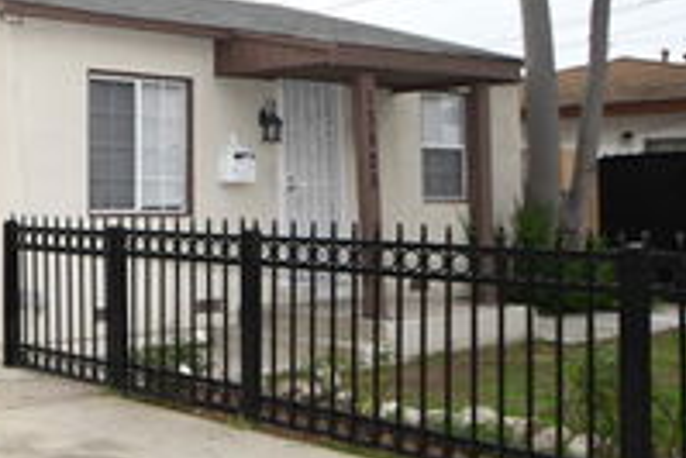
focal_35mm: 54
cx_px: -103
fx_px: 1030
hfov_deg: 31.7
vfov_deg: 25.0
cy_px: 153
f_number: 4
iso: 100
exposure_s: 1/200
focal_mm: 14
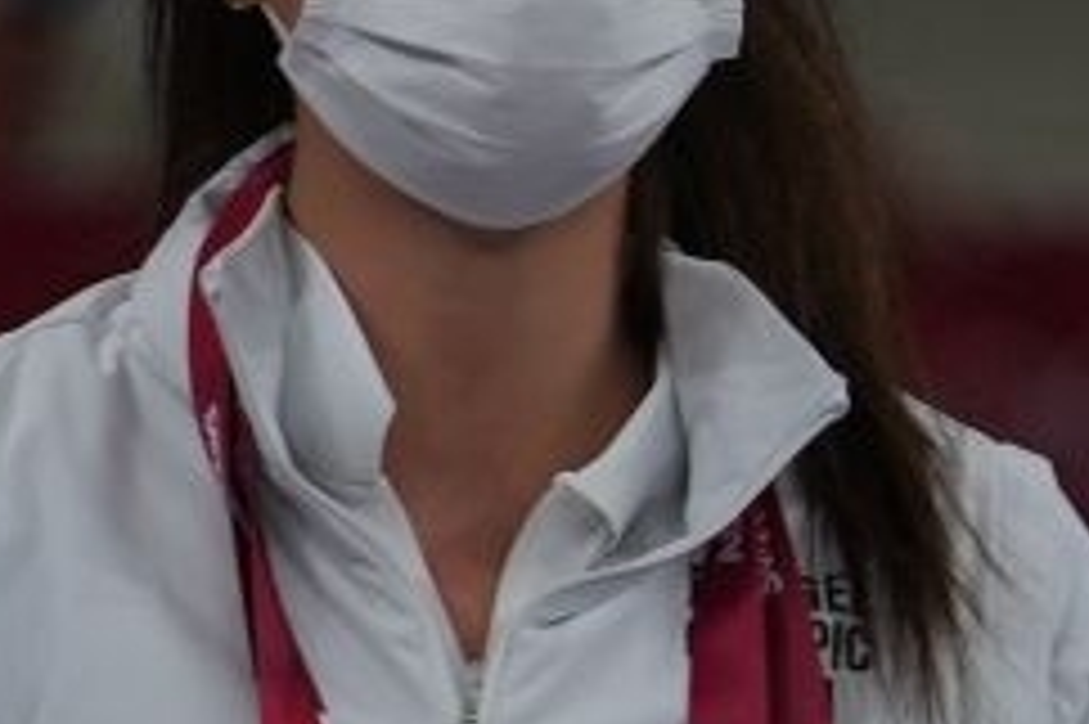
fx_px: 67470
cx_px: 819
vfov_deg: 0.6
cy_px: 378
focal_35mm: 2232
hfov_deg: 0.9
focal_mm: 200
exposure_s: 1/1000
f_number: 2.8
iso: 320
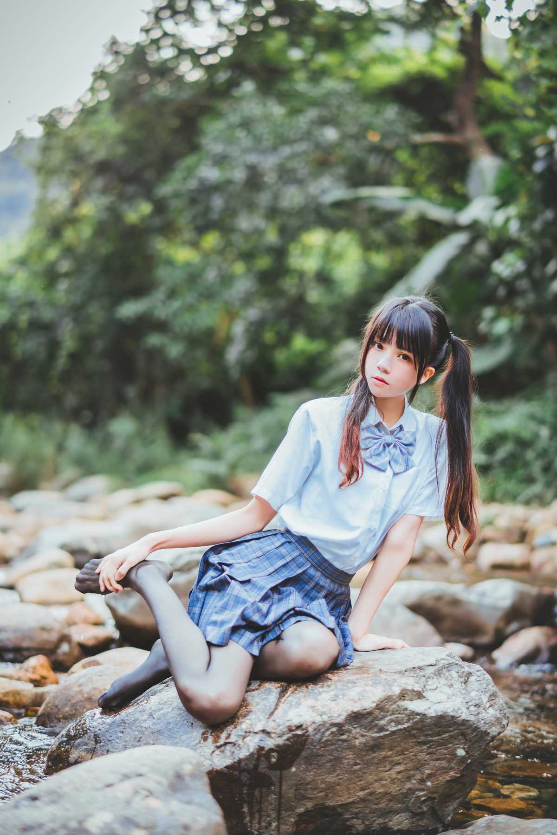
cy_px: 418
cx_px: 278
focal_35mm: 50
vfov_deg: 39.6
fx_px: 1160
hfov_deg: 27.0
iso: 160
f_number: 1.4
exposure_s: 1/160
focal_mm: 50
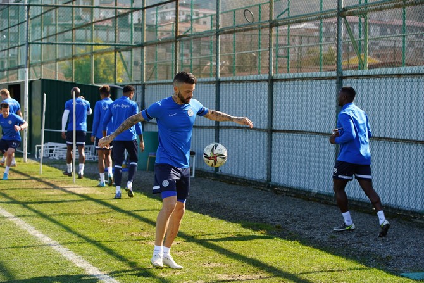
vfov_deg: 14.4
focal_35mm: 95
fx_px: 1119
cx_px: 212
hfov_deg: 21.5
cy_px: 142
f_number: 5.6
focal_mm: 95
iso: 320
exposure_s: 1/500
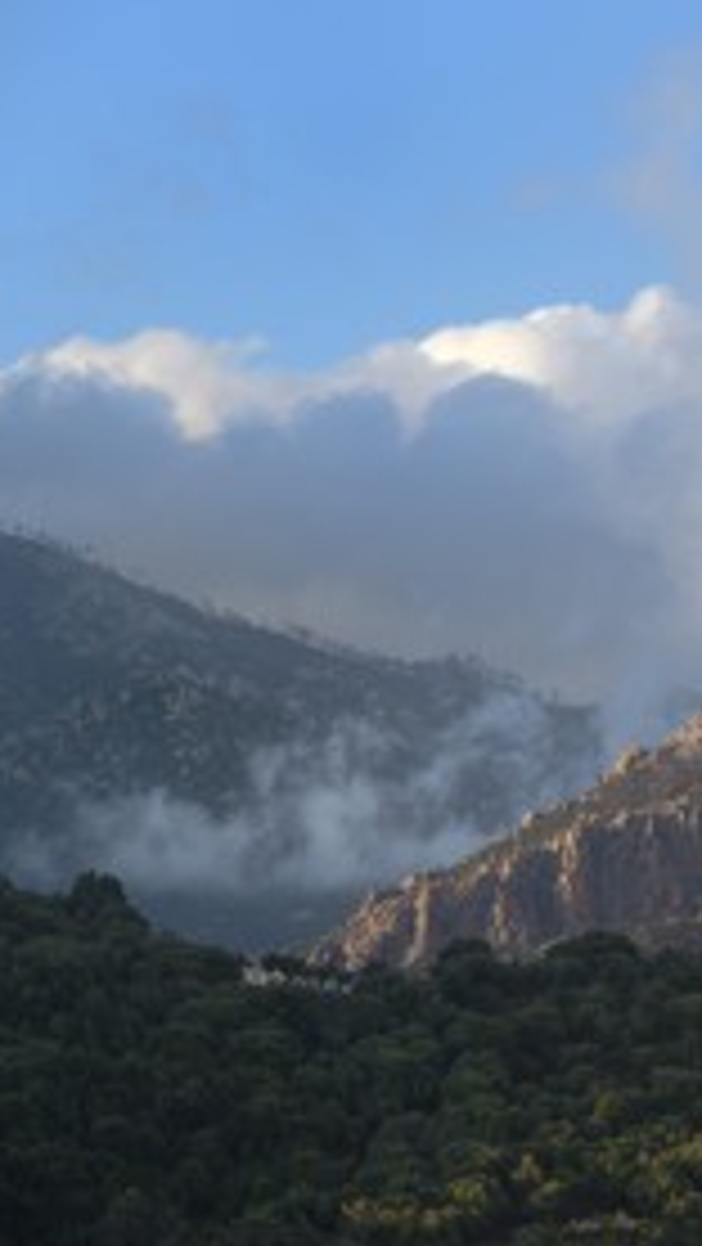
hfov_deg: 5.5
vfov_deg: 9.7
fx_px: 7340
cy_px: 625
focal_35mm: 222
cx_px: 819
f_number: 7.1
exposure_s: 1/200
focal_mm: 140
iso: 200
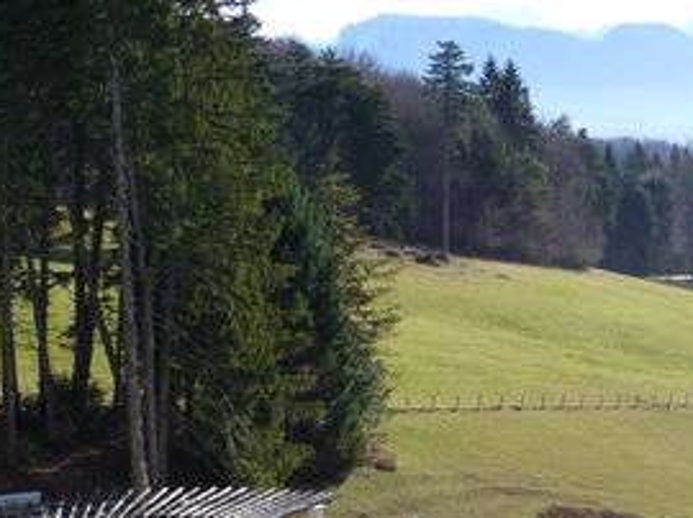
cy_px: 544
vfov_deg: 17.3
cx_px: 480
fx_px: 1660
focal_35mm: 83
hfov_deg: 23.4
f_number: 2.8
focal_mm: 5
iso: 80
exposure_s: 1/500
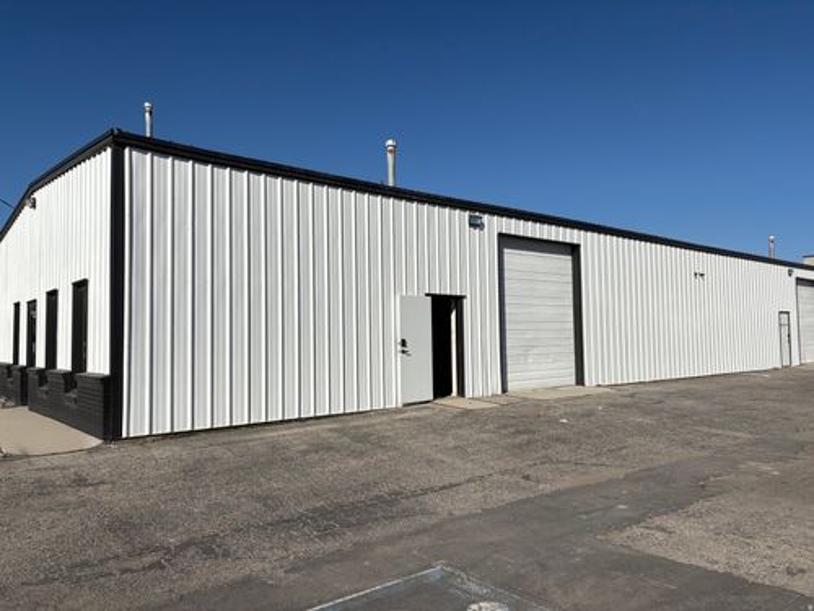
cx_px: 407
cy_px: 306
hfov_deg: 67.3
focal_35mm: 26
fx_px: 611
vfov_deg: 53.1
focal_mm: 5.96
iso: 50
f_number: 1.6
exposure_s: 1/10101
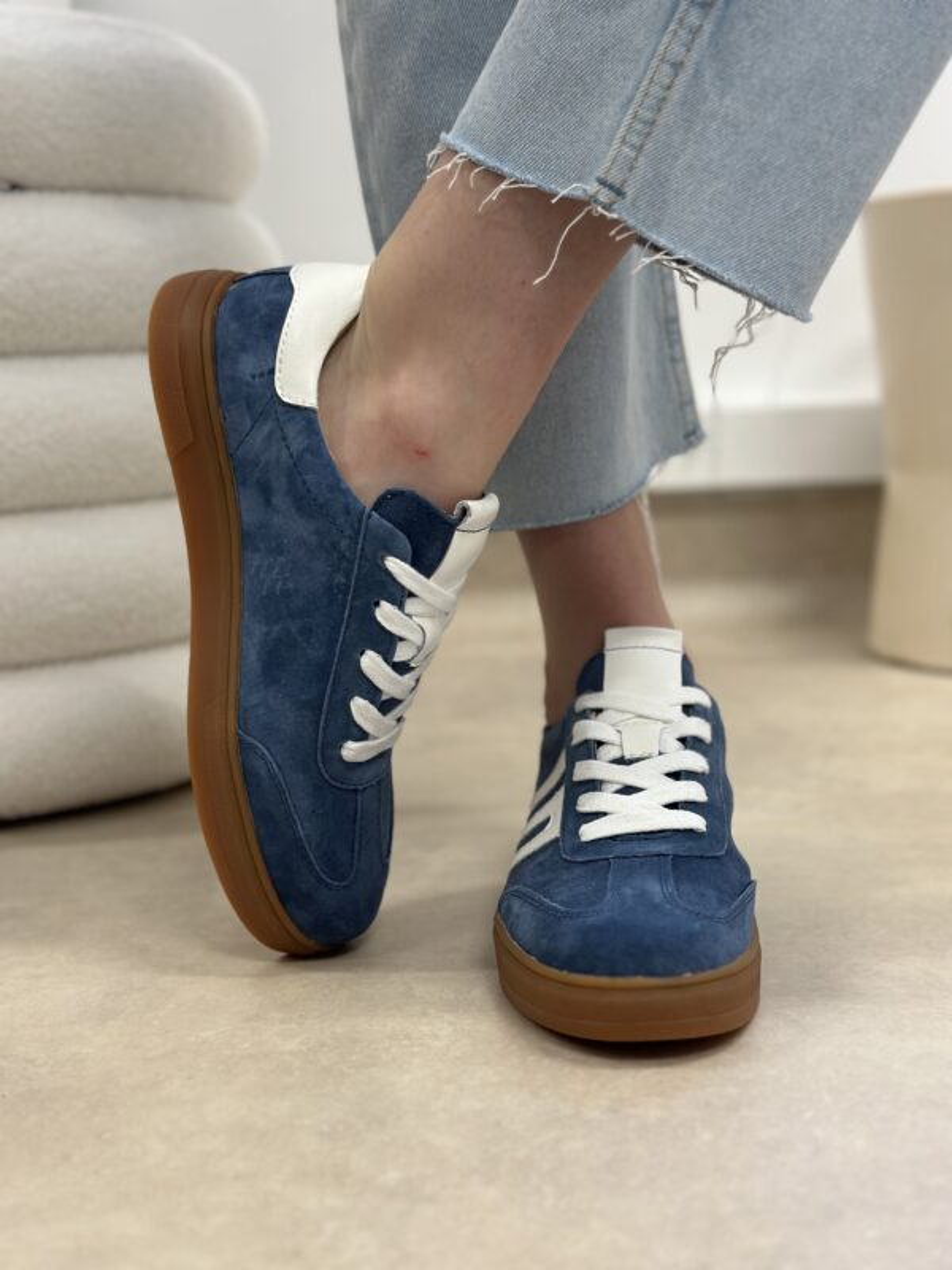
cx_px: 476
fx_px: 1760
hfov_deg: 30.3
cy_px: 635
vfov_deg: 39.7
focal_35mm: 48
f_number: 1.78
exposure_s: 1/100
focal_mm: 6.86
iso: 200
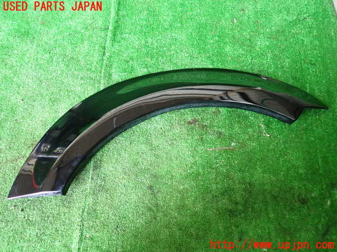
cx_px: 168
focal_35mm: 25
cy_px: 126
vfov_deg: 54.9
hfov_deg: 69.4
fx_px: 243
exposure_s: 1/30
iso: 200
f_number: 2
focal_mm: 4.5
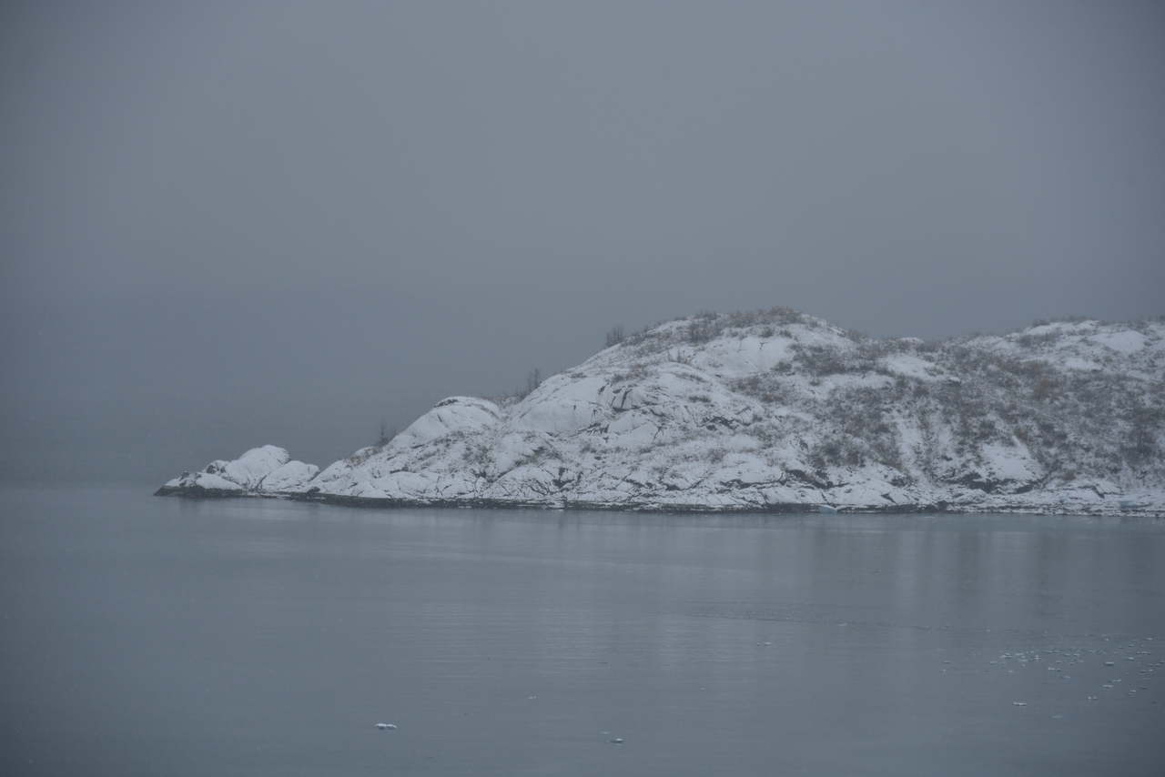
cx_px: 582
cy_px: 388
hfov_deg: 14.2
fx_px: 4693
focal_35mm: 145
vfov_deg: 9.5
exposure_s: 1/320
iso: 100
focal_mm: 145
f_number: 6.3
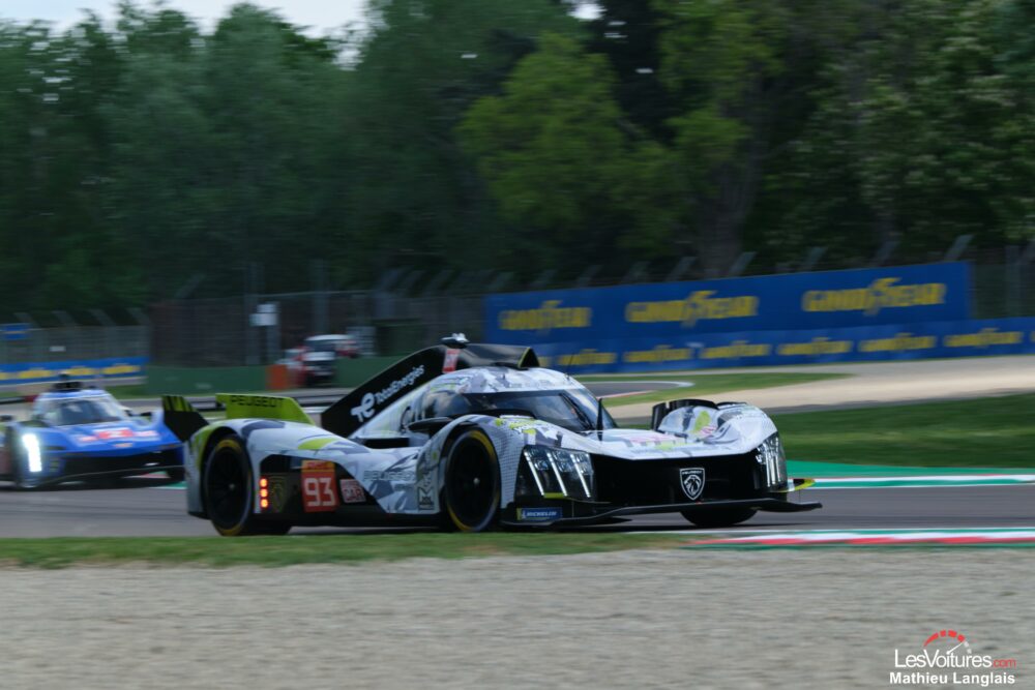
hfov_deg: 8.9
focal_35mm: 232
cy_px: 345
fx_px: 6671
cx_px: 518
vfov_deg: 5.9
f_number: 8
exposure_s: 1/160
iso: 160
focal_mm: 154.8
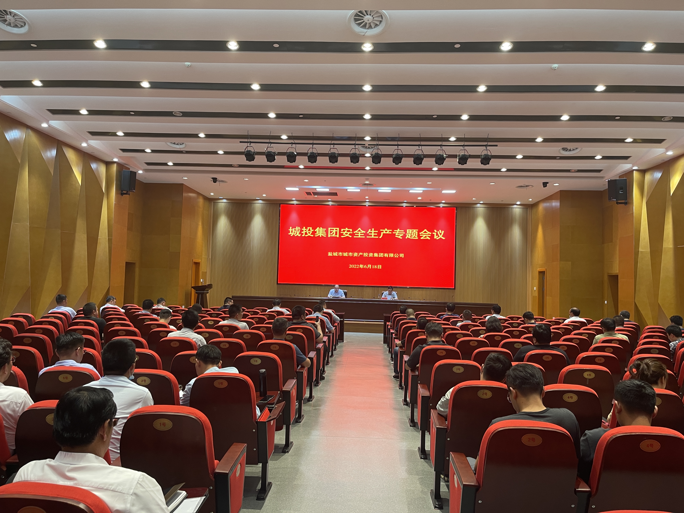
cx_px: 342
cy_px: 256
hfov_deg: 67.3
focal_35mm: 26
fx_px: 514
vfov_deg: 53.1
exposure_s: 1/50
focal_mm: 5.1
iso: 64
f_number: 1.6
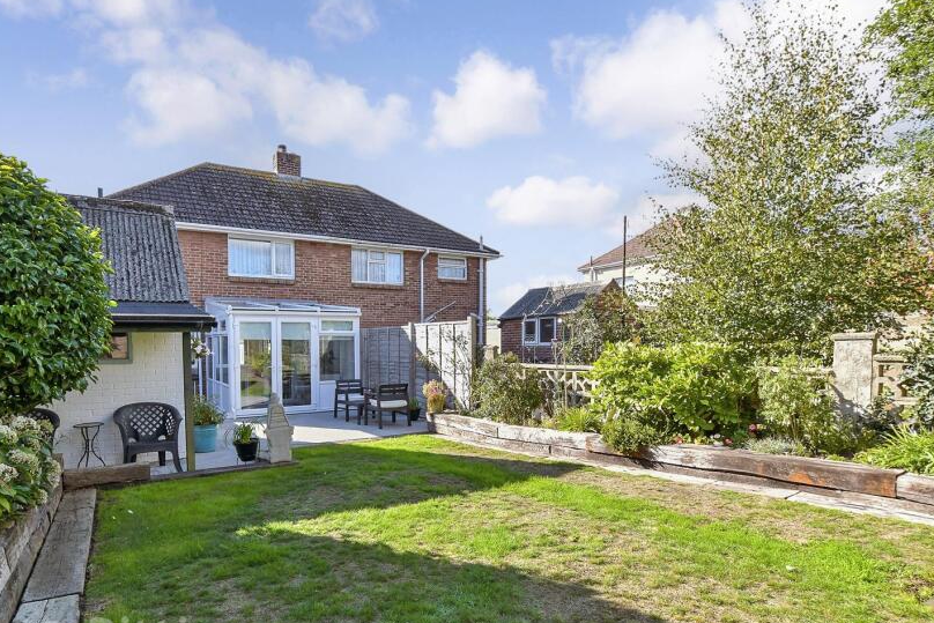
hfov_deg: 86.6
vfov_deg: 64.1
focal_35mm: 19
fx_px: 493
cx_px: 418
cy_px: 367
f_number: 8
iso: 160
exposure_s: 1/80
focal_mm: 10
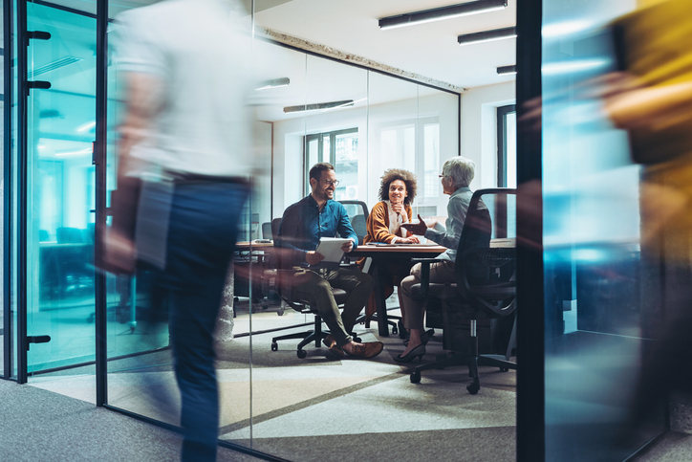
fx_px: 673
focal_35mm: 35
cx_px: 346
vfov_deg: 37.9
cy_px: 231
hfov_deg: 54.4
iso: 100
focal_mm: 35
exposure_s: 1/8
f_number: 2.8
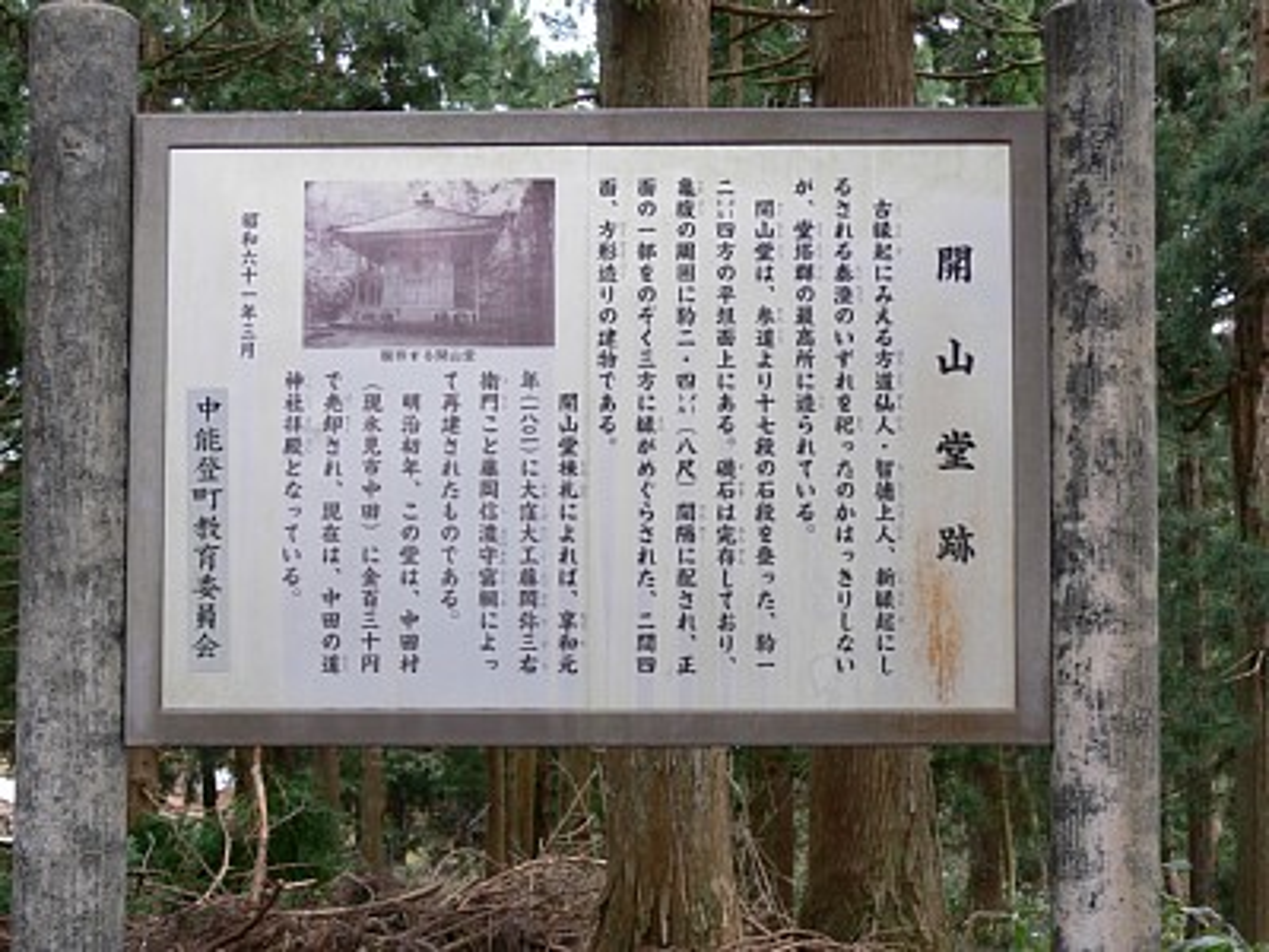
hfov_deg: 38.9
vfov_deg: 29.7
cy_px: 476
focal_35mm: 49
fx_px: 1796
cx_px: 634
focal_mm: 10.3
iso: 80
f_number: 3.2
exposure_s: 1/50
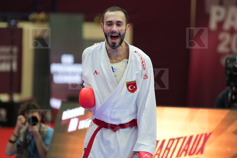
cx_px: 118
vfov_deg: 4.6
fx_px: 1975
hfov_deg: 6.9
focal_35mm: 300
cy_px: 79
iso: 1600
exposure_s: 1/1000
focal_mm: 200
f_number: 2.8
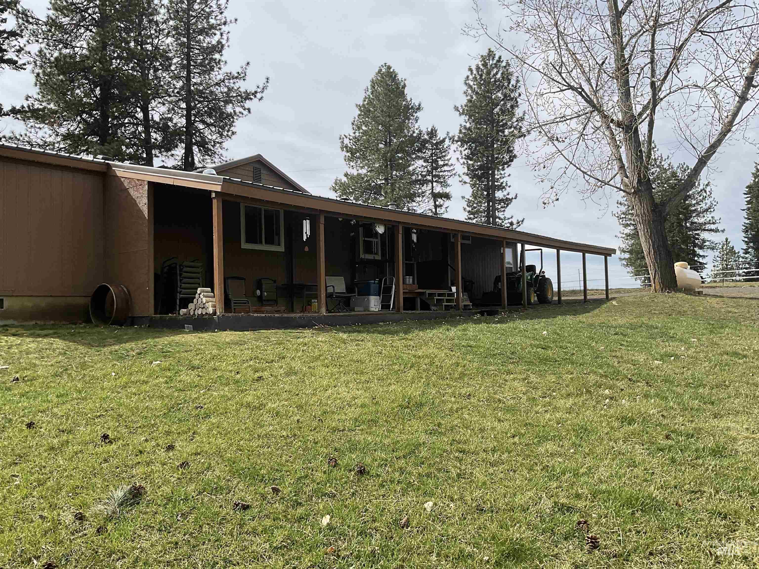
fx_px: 636
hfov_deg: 61.7
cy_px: 284
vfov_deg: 48.2
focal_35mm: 29
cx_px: 380
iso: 16
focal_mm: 3
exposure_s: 1/1730
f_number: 1.8
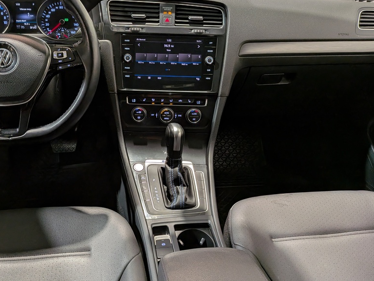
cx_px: 145
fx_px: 346
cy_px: 135
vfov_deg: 44.2
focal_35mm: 32
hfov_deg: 56.3
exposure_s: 1/33.3
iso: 81
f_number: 1.7
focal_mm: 4.53
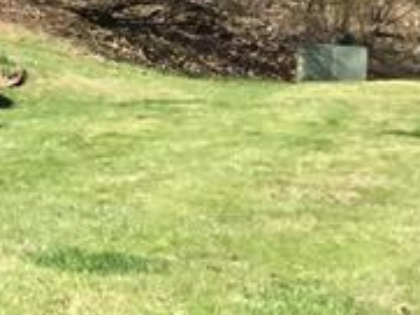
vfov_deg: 8.5
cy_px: 132
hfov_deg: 10.0
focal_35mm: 175
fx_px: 2125
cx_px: -573
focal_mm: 3.3
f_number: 2.4
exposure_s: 1/506
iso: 25
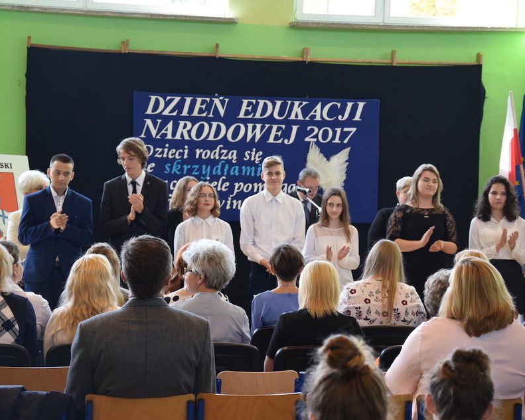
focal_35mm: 99
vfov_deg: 15.6
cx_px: 297
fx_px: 1538
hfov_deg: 19.4
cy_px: 209
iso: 800
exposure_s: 1/80
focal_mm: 58
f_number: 5
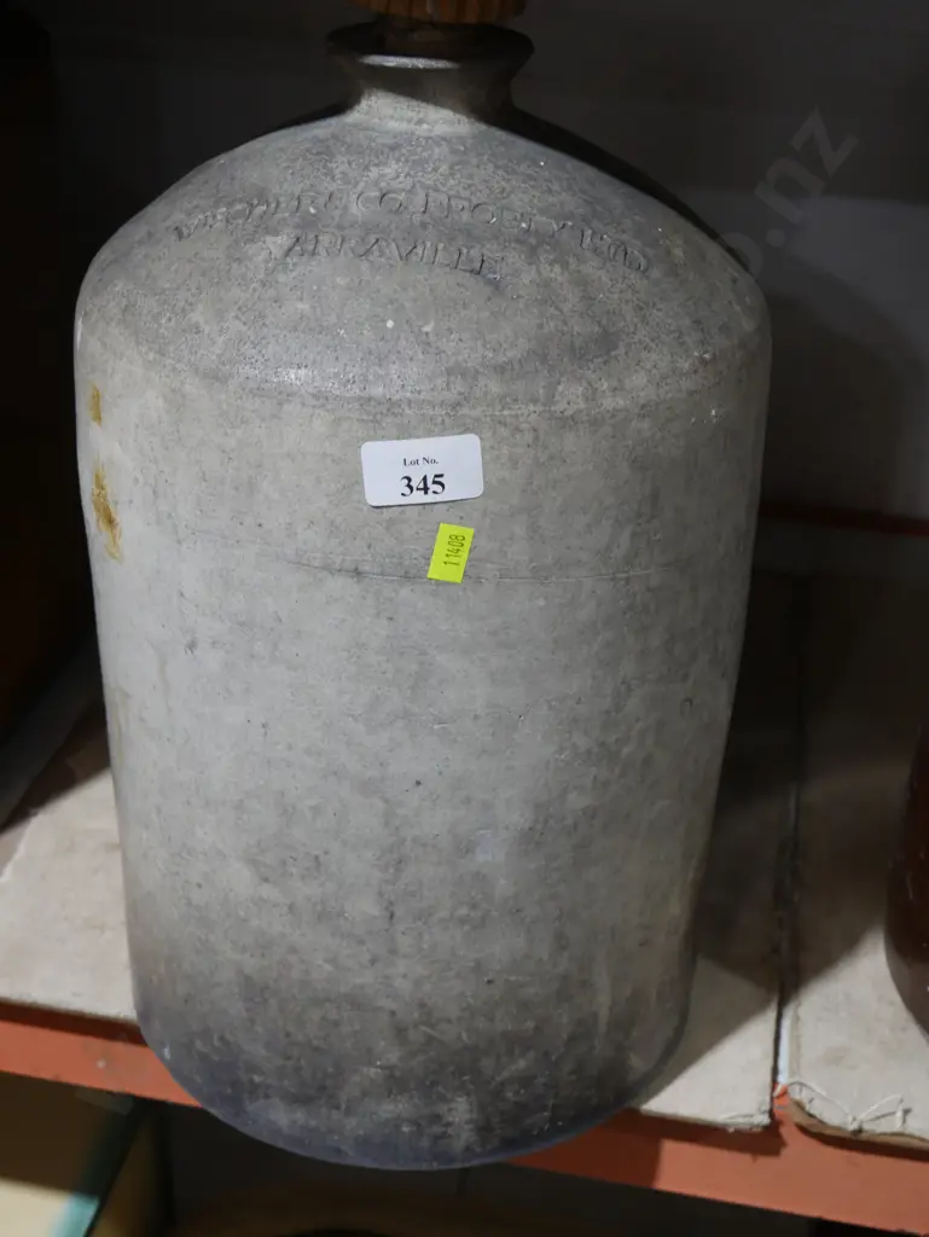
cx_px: 464
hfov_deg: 30.3
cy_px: 618
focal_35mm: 48
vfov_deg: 39.6
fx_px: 1716
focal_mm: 24
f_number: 5.2
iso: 640
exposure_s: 1/60
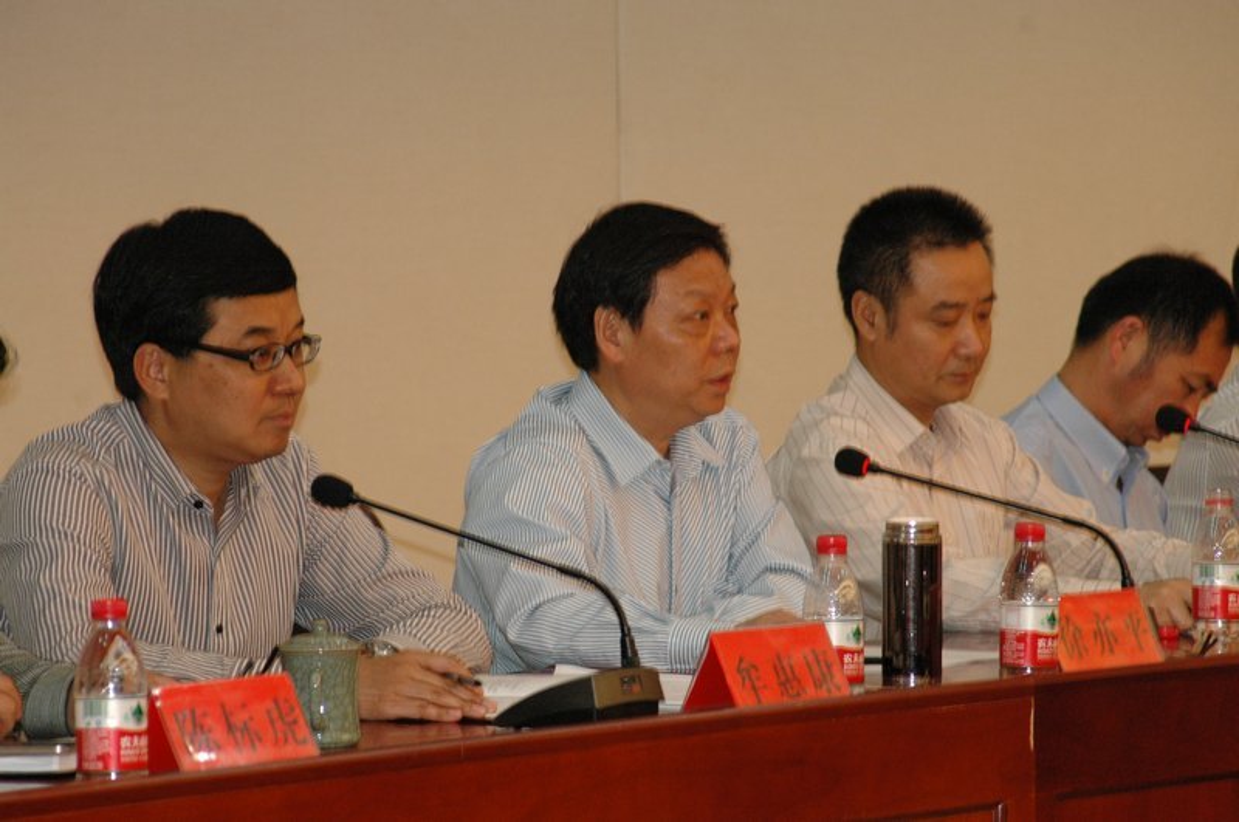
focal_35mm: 202
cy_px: 411
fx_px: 6959
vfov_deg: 6.8
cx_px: 620
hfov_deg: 10.2
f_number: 5.6
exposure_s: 1/60
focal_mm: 135
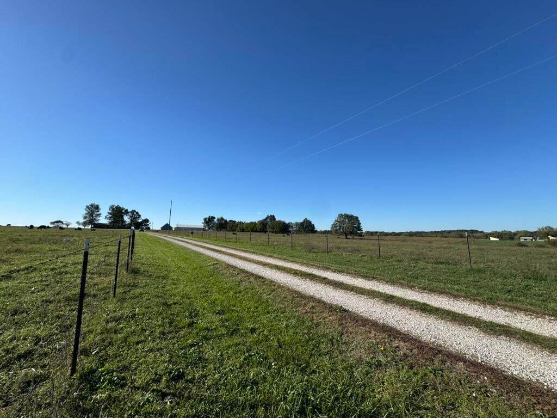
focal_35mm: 14
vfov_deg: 85.7
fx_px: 225
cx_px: 278
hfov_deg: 102.1
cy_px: 209
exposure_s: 1/2273
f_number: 2.2
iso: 50
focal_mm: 2.22
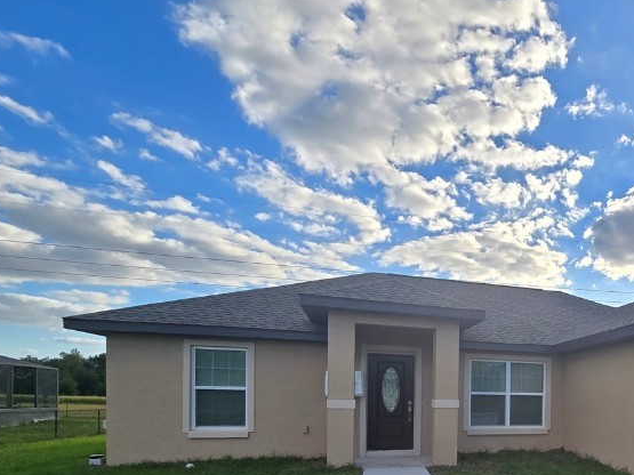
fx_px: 439
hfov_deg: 62.2
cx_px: 549
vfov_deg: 51.6
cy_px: 408
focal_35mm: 24
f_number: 2.2
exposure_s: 1/1869
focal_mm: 2.2
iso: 50
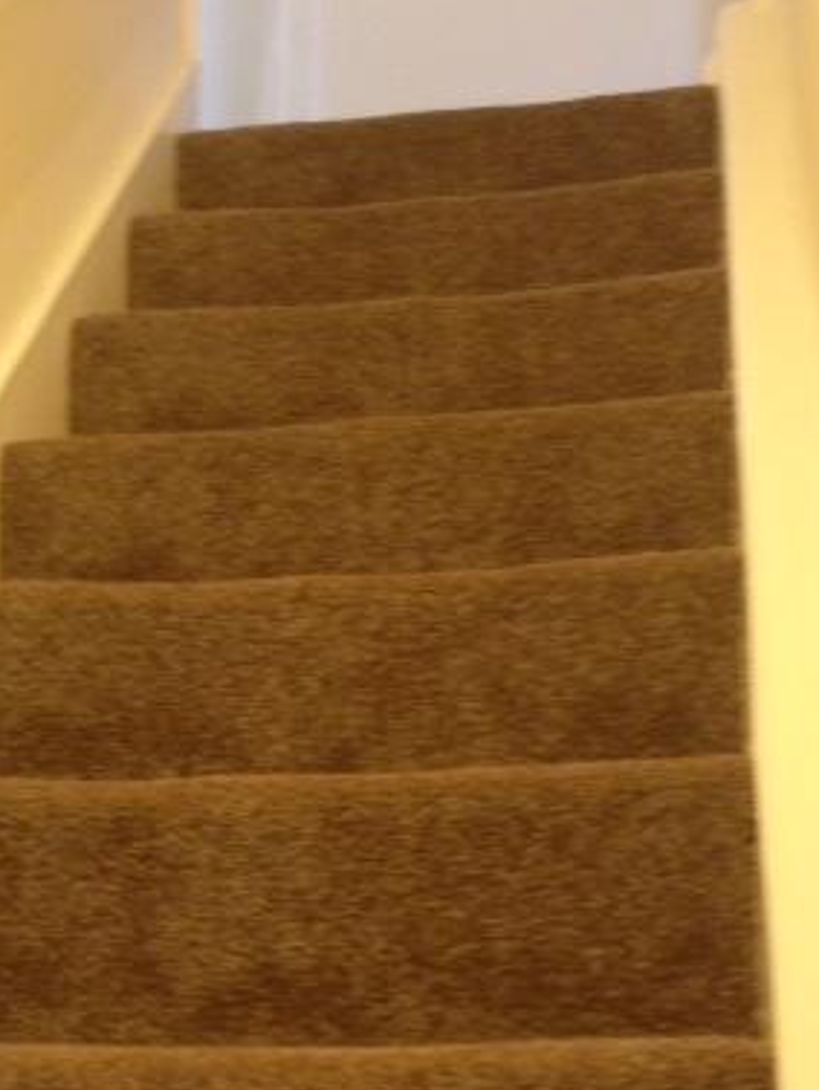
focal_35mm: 56
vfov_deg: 33.9
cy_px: 758
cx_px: 341
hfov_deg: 26.1
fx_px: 1766
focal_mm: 4.12
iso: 250
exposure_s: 1/20
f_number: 2.4
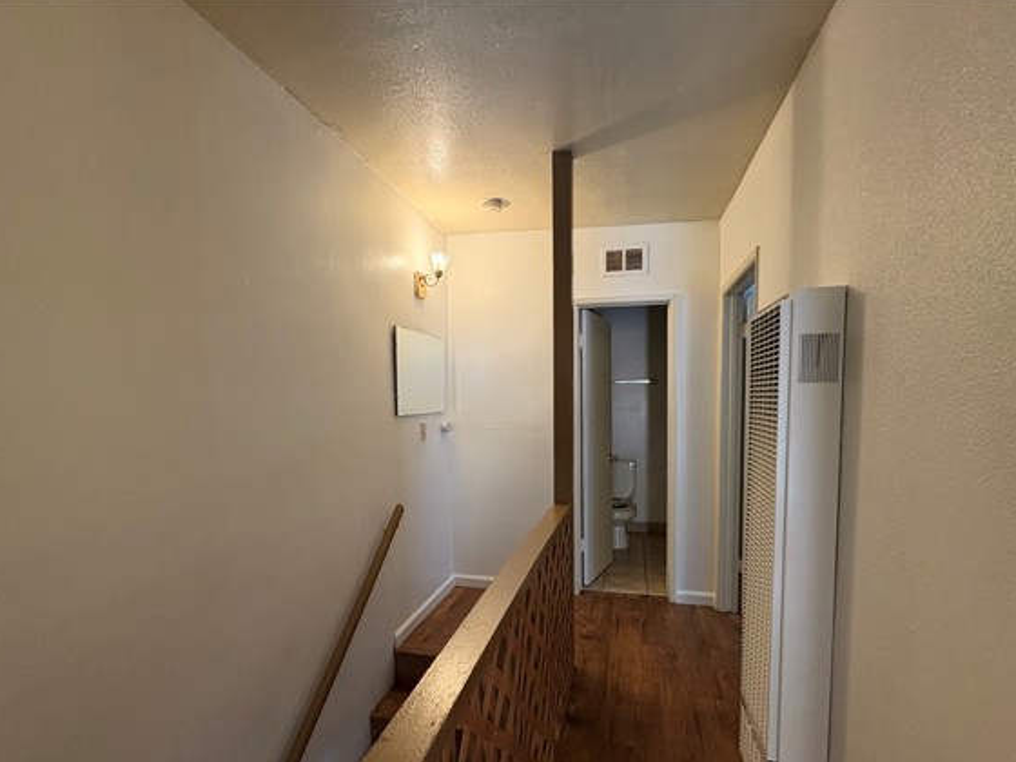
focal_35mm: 16
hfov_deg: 94.5
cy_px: 430
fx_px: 470
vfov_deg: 77.7
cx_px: 528
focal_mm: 2.22
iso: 320
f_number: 2.2
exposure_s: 1/60
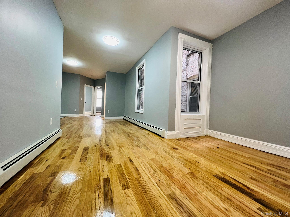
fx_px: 109
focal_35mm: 13
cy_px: 108
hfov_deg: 106.2
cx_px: 145
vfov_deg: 89.9
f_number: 1.8
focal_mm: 1.57
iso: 200
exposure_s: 1/60
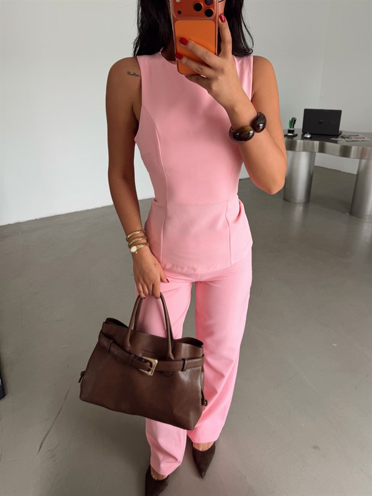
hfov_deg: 56.8
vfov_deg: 71.6
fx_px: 344
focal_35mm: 24
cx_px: 186
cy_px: 248
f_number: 1.78
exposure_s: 1/121
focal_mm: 6.76
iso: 50
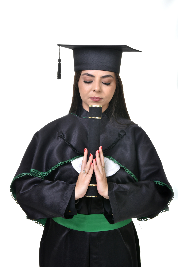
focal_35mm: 78
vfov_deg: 26.0
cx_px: 89
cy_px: 134
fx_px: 578
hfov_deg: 17.5
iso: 250
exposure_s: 1/250
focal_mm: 52
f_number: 14
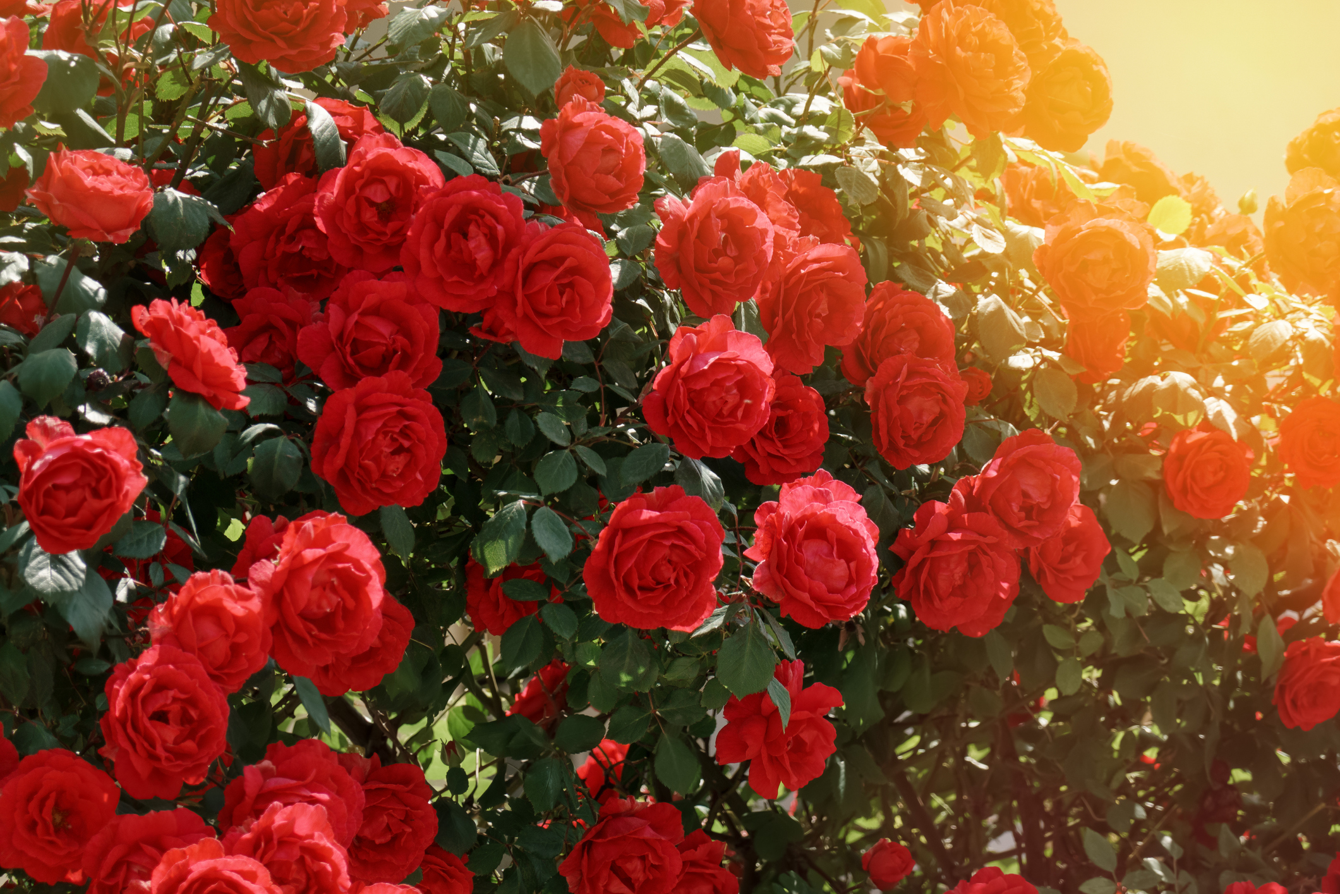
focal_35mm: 200
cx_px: 670
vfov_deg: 6.9
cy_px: 447
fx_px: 7444
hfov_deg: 10.3
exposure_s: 1/250
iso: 100
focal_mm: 72
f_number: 4.5
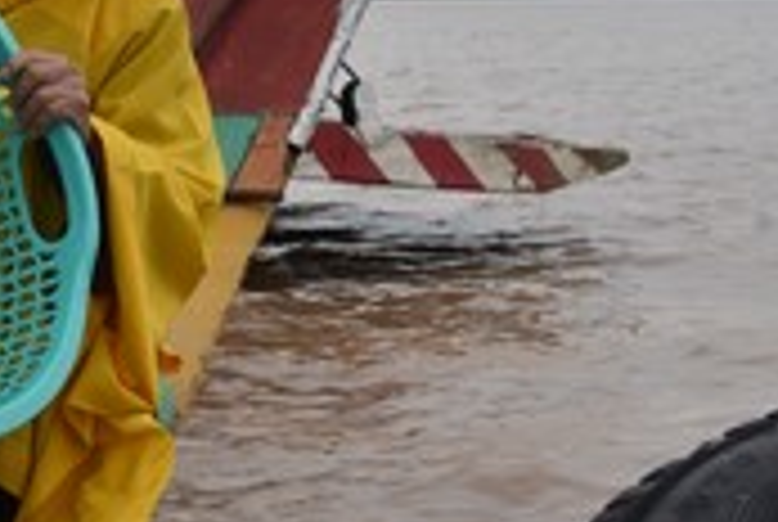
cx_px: -18
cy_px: -144
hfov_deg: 21.7
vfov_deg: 14.6
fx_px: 1948
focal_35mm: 90
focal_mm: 24
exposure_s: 1/100
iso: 400
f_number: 5
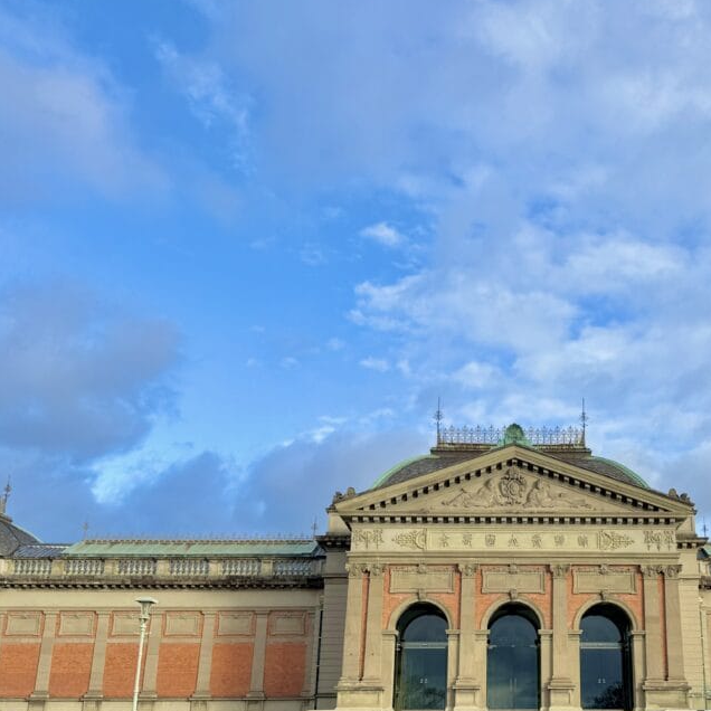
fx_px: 930
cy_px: 489
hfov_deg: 40.8
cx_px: 525
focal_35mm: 40
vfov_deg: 41.2
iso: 80
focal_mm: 6.76
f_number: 1.78
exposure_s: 1/2611
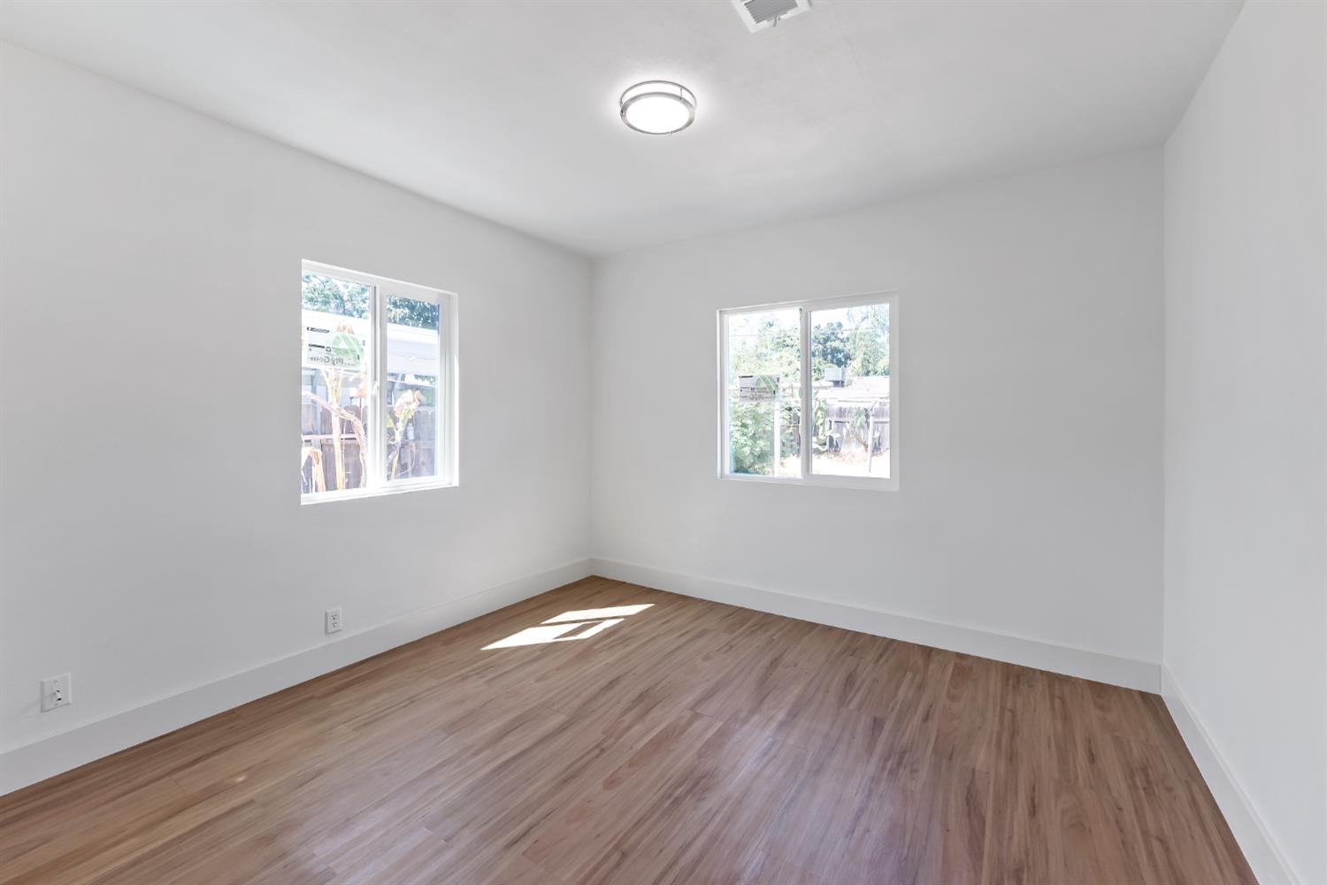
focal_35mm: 14
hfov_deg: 104.3
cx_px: 664
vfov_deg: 81.2
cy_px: 442
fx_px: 516
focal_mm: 14
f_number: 4
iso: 250
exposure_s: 1/160
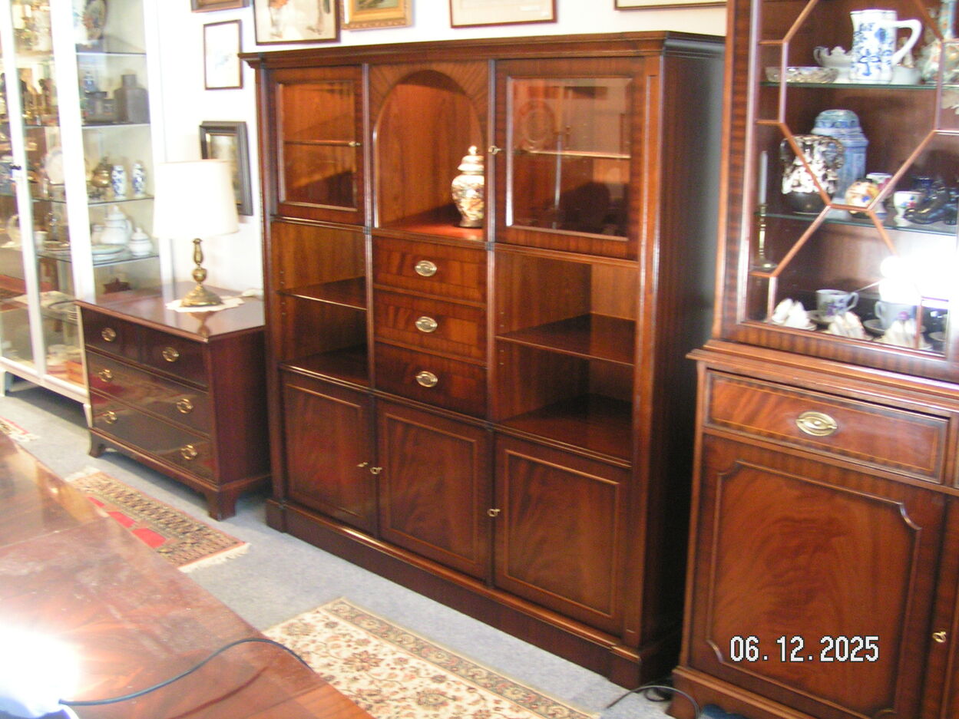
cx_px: 480
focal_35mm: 28
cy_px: 360
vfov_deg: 49.8
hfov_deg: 63.4
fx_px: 776
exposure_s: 1/3
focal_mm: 4.4
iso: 200
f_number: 2.8
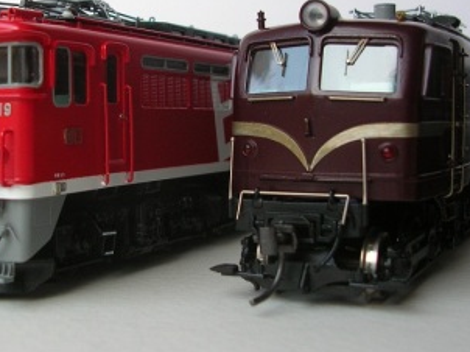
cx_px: 176
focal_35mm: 58
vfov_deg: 25.1
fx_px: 787
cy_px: 125
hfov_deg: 33.1
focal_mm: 5.8
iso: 50
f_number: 2.8
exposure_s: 1/76.5
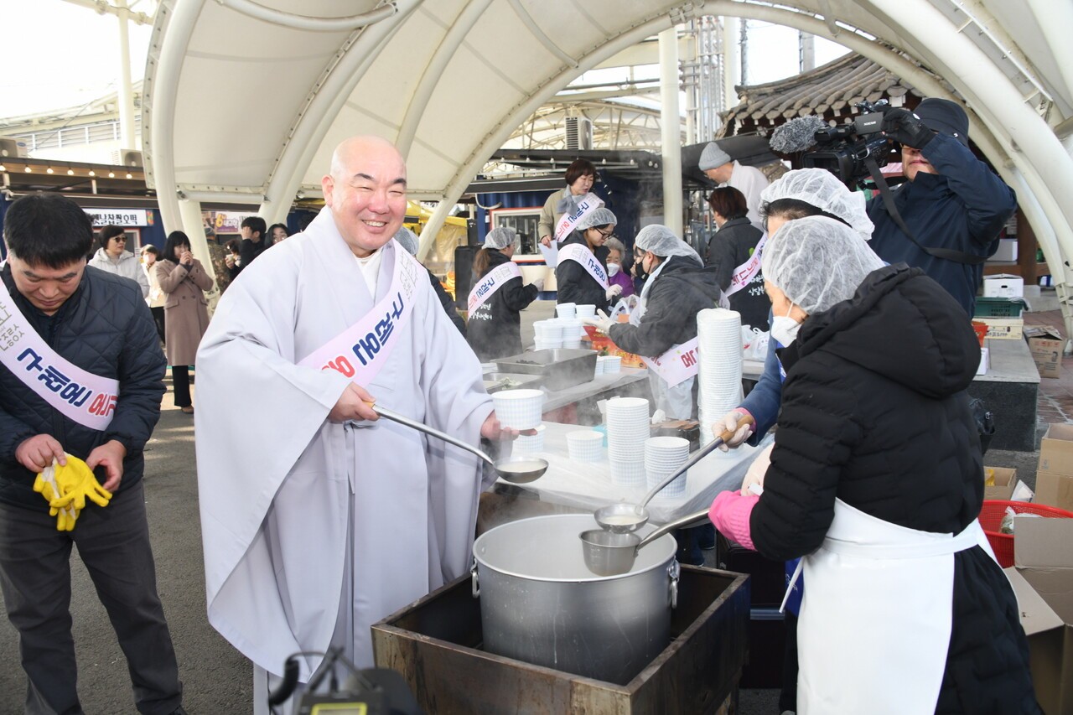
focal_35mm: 28
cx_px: 536
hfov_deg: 65.5
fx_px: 834
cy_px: 358
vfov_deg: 46.4
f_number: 6.3
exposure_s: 1/250
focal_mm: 28
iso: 400
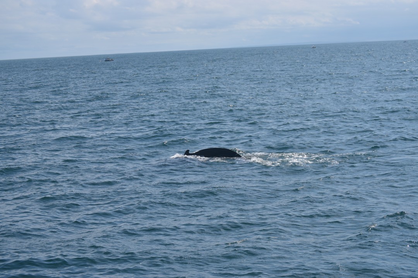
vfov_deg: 16.6
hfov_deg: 24.6
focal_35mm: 82
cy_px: 139
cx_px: 209
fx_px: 958
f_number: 5.6
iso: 200
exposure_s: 1/1600
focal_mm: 55
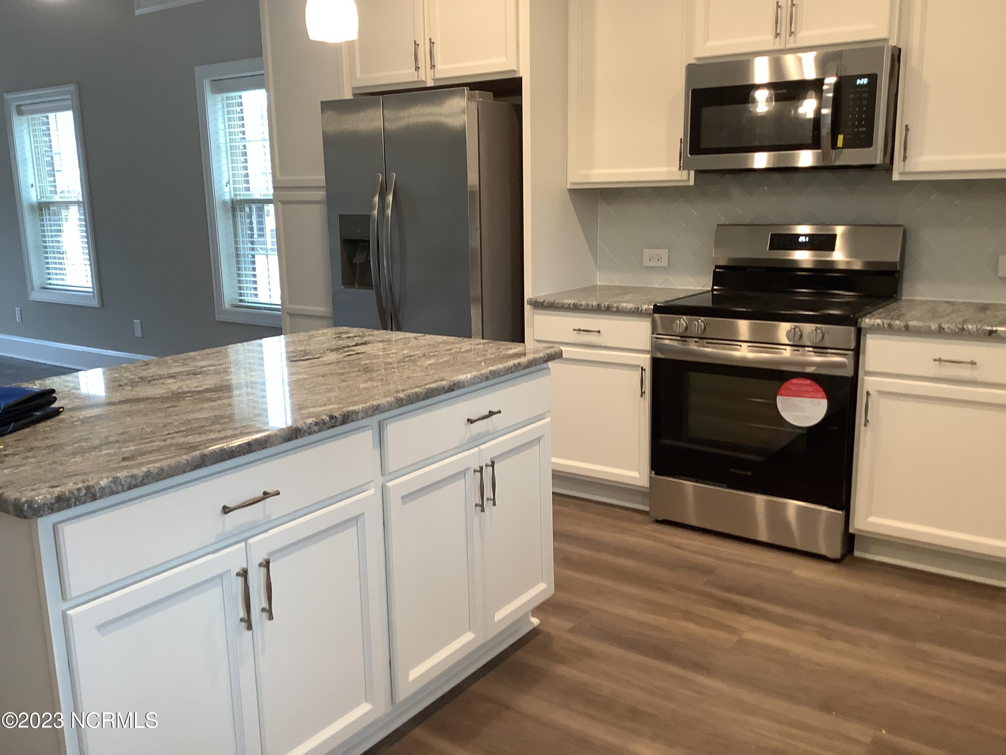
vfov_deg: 45.4
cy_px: 378
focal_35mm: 31
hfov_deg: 58.4
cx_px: 503
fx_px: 901
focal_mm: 3.3
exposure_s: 1/50
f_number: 2.4
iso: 125
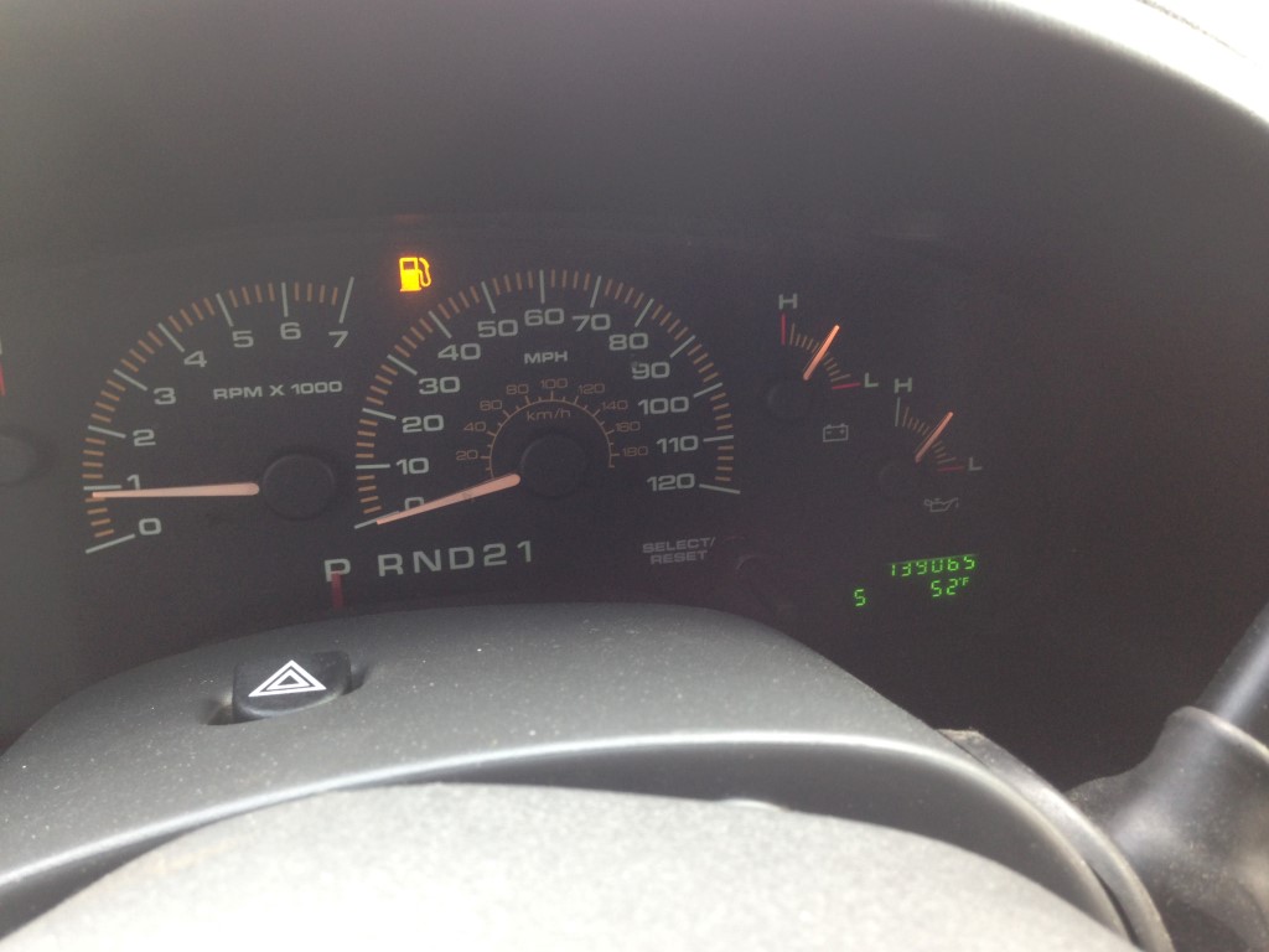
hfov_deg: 55.4
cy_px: 476
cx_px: 634
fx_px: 1210
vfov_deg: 42.9
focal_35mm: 33
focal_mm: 4.12
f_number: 2.4
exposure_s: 1/20
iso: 64
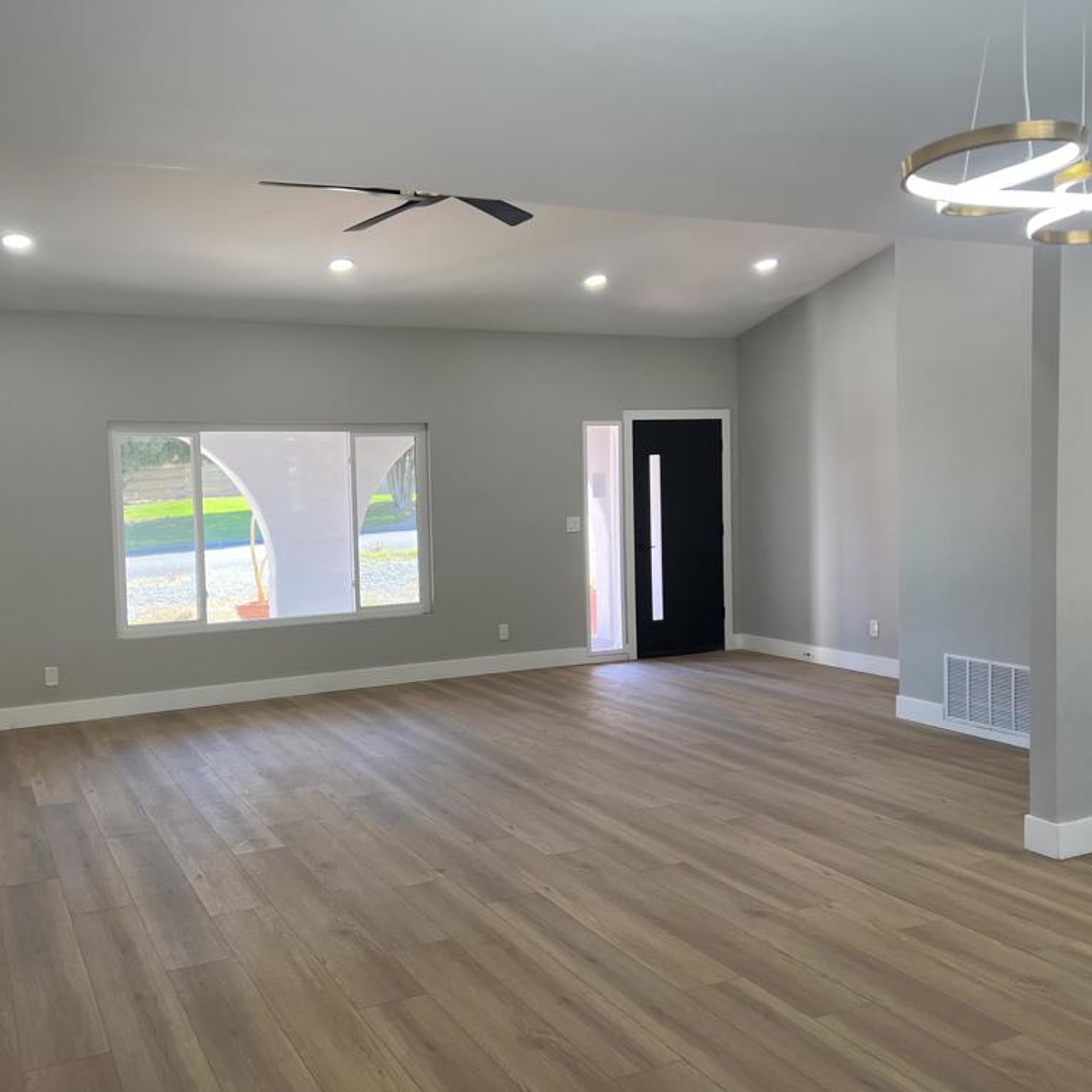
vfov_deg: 52.5
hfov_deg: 52.3
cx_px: 458
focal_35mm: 31
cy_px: 550
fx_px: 1106
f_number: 1.5
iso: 64
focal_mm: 5.7
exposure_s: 1/121
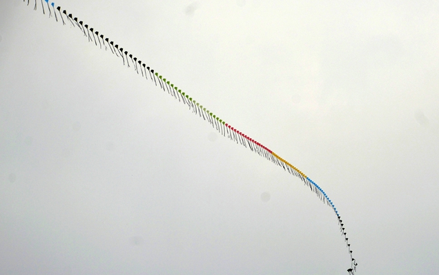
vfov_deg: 5.3
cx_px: 318
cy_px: 196
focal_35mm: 246
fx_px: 2944
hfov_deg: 8.5
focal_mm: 150
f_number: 5
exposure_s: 1/2500
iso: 200
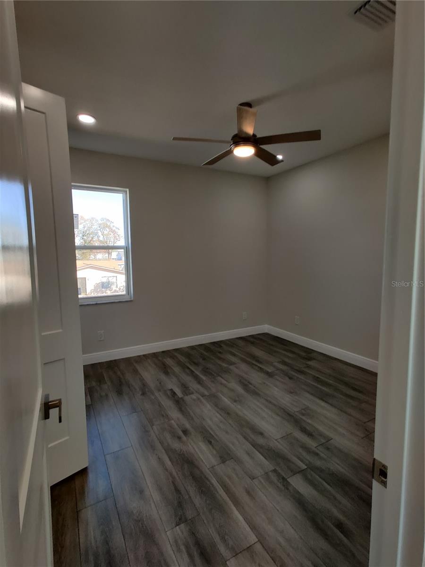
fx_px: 213
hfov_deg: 89.9
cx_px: 212
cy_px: 284
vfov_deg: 106.2
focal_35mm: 13
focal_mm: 2.25
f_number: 2.2
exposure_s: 1/50
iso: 200
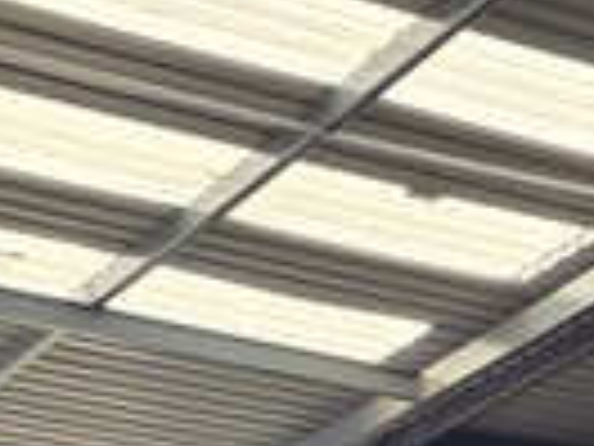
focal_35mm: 179
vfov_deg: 6.9
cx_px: 1746
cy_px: 1622
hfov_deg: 9.1
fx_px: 3072
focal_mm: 6.25
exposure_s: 1/51.8
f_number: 1.7
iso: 20
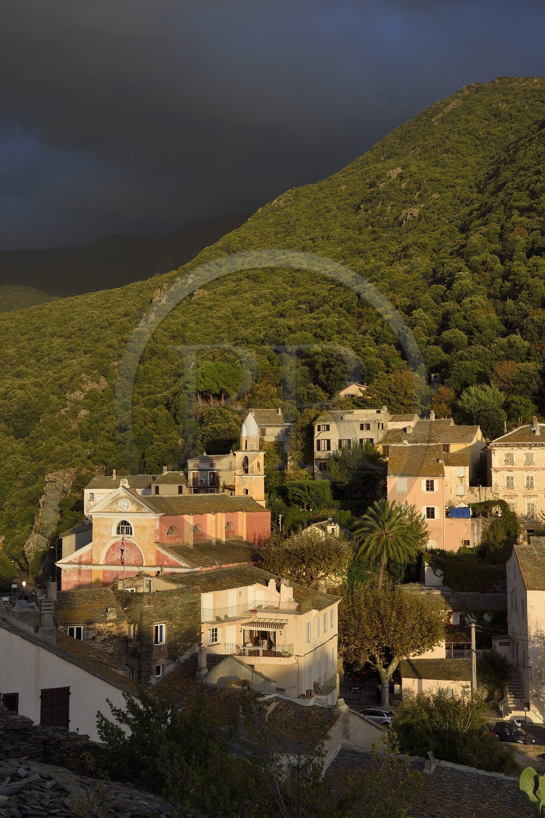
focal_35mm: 45
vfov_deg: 43.6
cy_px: 409
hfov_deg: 29.9
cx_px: 272
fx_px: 1022
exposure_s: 1/160
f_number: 11
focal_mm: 45
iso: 200
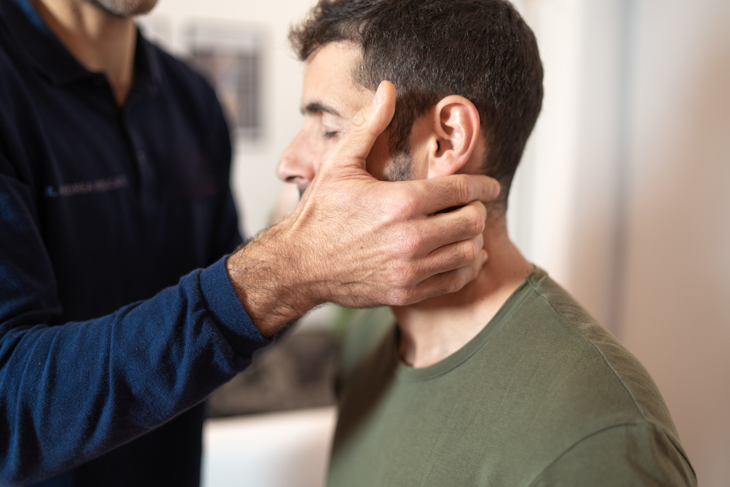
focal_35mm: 35
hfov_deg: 54.4
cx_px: 365
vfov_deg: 37.9
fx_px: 710
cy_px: 244
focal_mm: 35
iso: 250
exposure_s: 1/125
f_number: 1.8
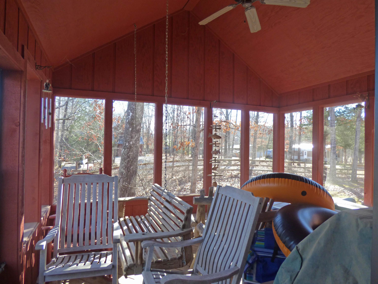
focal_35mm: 22
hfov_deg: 76.4
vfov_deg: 61.1
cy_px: 142
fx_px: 240
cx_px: 189
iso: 200
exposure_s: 1/160
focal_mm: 3.88
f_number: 2.9
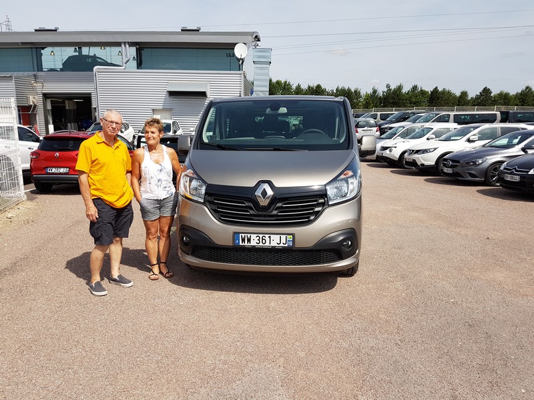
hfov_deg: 67.3
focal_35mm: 26
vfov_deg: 53.1
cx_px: 267
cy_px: 200
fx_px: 401
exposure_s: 1/2312
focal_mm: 4.2
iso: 40
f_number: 1.7
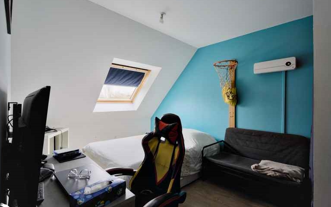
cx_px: 169
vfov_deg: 68.0
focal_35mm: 17
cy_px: 102
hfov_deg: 94.3
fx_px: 153
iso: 800
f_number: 8
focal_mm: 16
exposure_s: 1/60
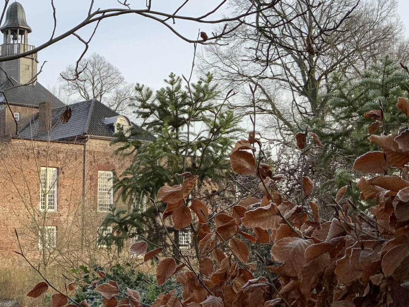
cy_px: 188
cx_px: 29
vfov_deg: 23.2
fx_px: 745
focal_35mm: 63
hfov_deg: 29.3
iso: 16
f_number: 1.8
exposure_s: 1/855
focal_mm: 3
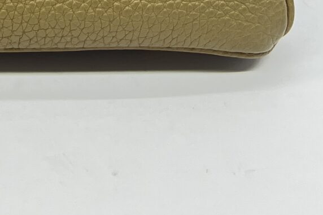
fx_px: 1085
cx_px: -117
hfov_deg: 15.9
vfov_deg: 9.6
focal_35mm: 121
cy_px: -355
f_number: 1.5
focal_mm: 5.7
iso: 50
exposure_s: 1/100
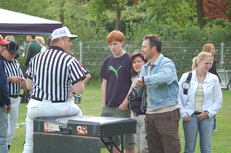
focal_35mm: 123
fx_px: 788
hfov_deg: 16.7
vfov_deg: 11.1
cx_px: 116
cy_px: 76
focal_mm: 82
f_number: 4
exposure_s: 1/640
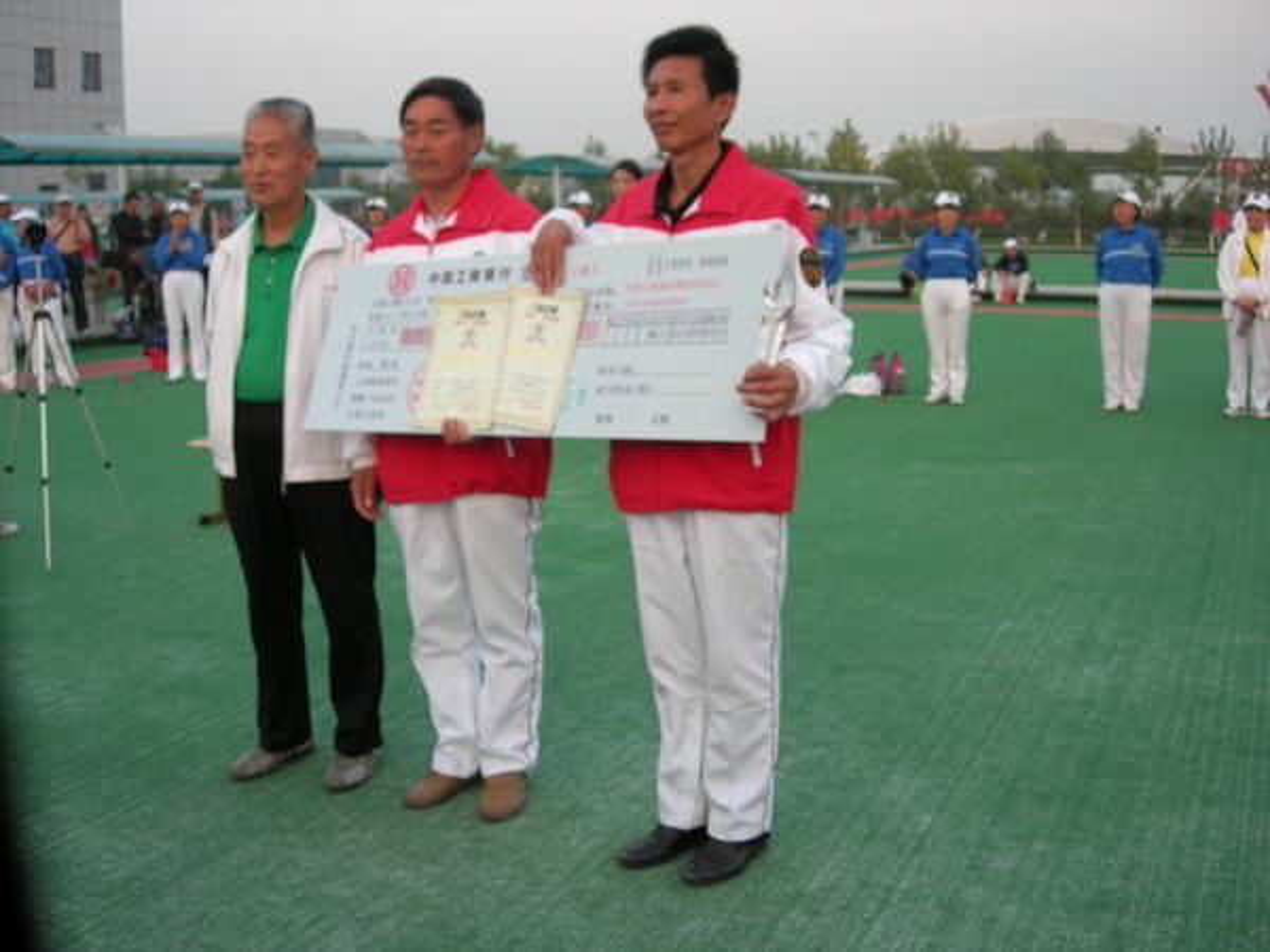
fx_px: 1394
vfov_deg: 37.7
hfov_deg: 49.0
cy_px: 476
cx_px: 635
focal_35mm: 38
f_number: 2.8
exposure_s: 1/130
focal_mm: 7.8
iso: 64
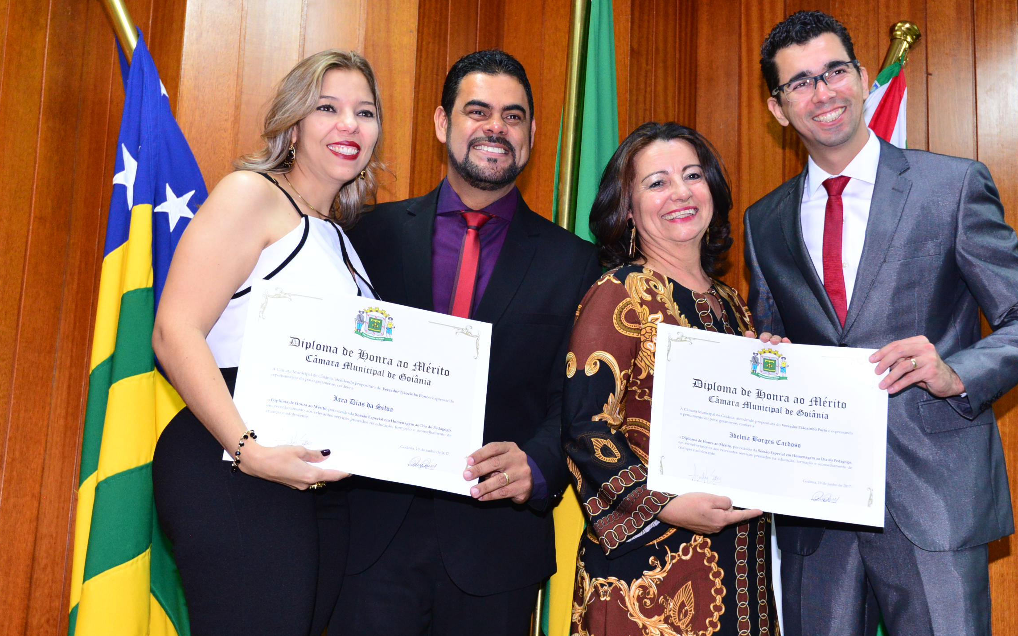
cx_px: 558
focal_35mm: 47
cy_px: 340
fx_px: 1304
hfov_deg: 42.6
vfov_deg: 27.4
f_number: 5
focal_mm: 35
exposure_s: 1/125
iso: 2500
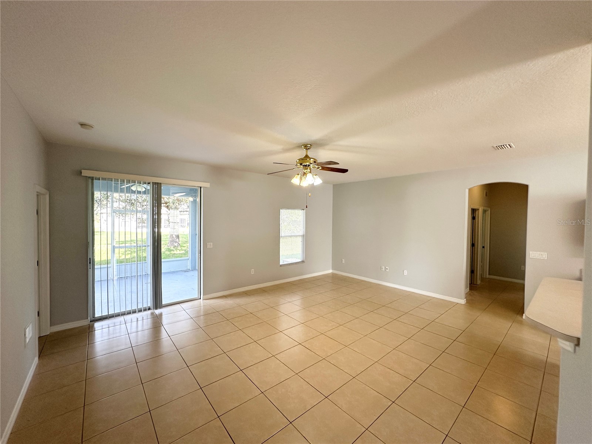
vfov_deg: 85.7
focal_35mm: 14
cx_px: 296
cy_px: 222
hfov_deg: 102.1
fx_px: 239
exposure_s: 1/120
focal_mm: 2.22
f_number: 2.2
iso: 125
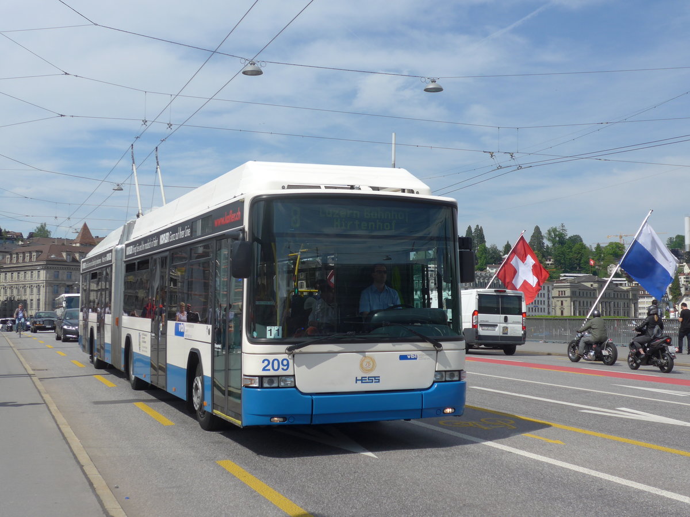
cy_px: 258
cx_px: 345
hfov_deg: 38.9
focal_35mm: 49
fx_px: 977
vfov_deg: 29.7
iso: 80
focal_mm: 10.1
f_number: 3.2
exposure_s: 1/2000
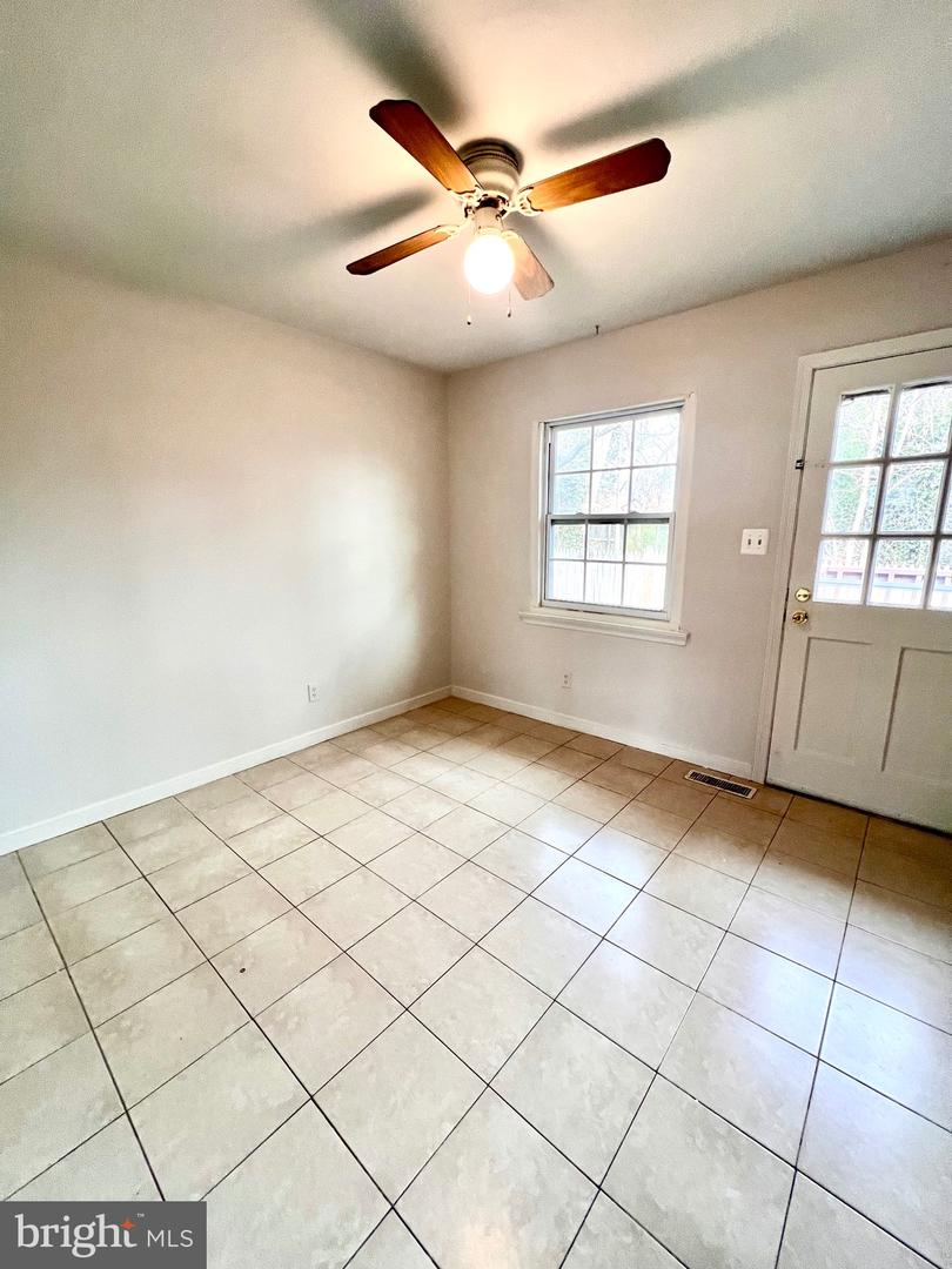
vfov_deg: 106.2
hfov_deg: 89.9
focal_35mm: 13
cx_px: 476
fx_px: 477
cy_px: 634
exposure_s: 1/120
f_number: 1.8
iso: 160
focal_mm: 1.57
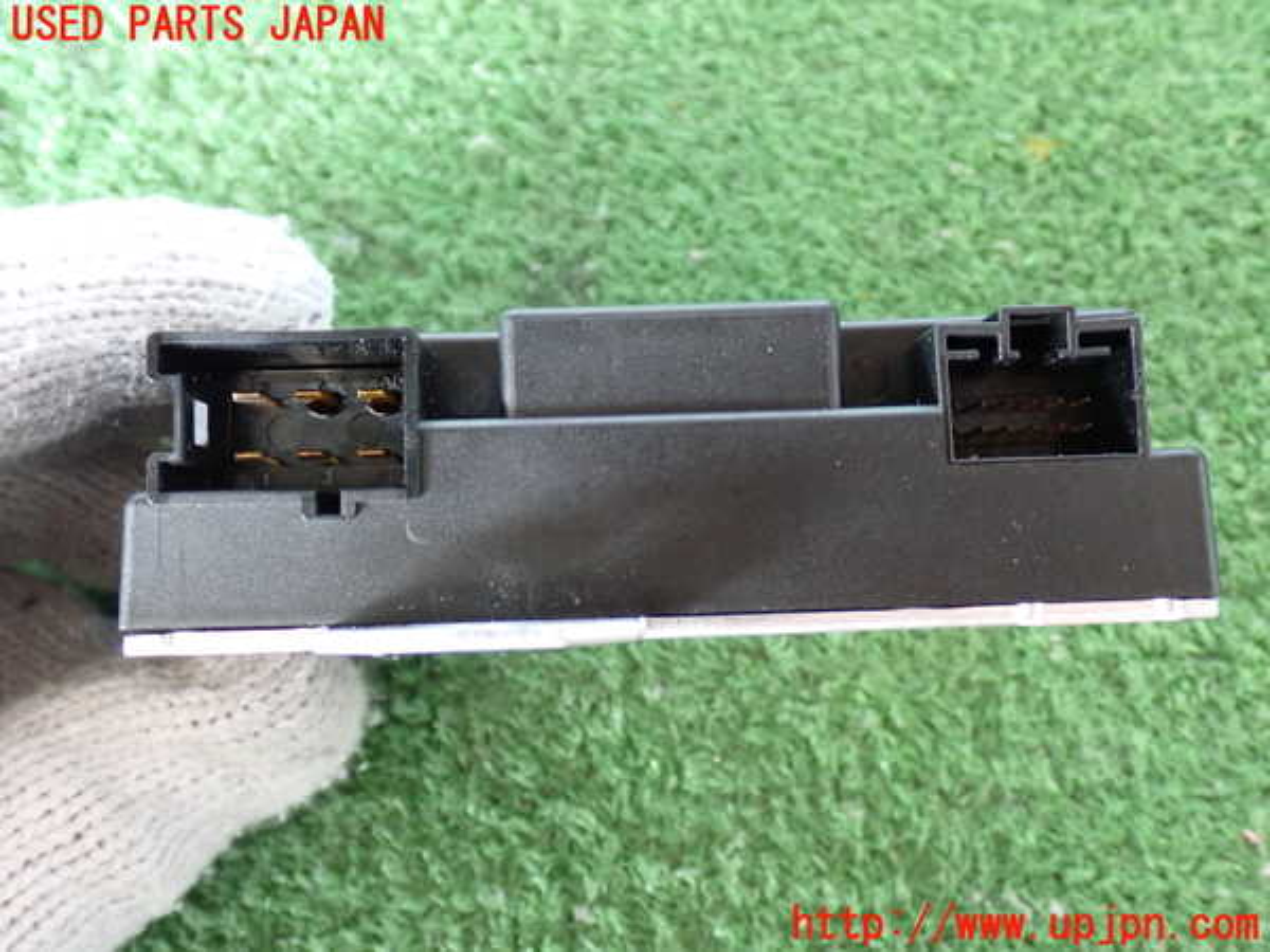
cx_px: 635
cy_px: 476
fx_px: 1504
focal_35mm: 41
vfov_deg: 35.1
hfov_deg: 45.8
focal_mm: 7.31
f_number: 2.8
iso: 800
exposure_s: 1/20
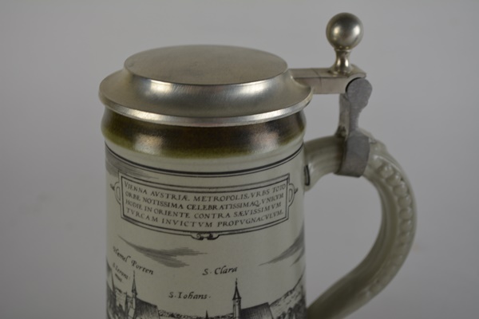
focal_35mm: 51
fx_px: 679
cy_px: 160
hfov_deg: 38.9
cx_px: 240
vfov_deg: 26.5
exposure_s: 1/125
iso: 280
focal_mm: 34
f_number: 5.6
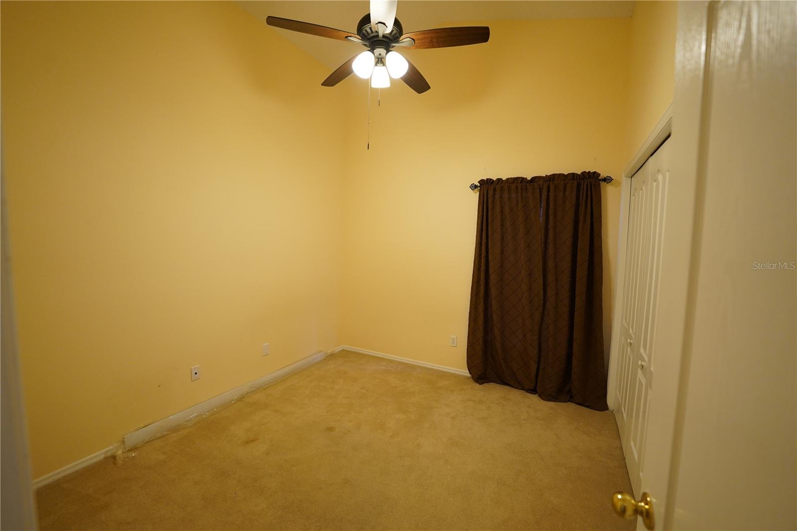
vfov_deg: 81.2
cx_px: 398
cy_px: 266
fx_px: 310
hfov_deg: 104.3
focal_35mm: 14
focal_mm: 14
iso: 2000
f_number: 2.8
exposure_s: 1/160
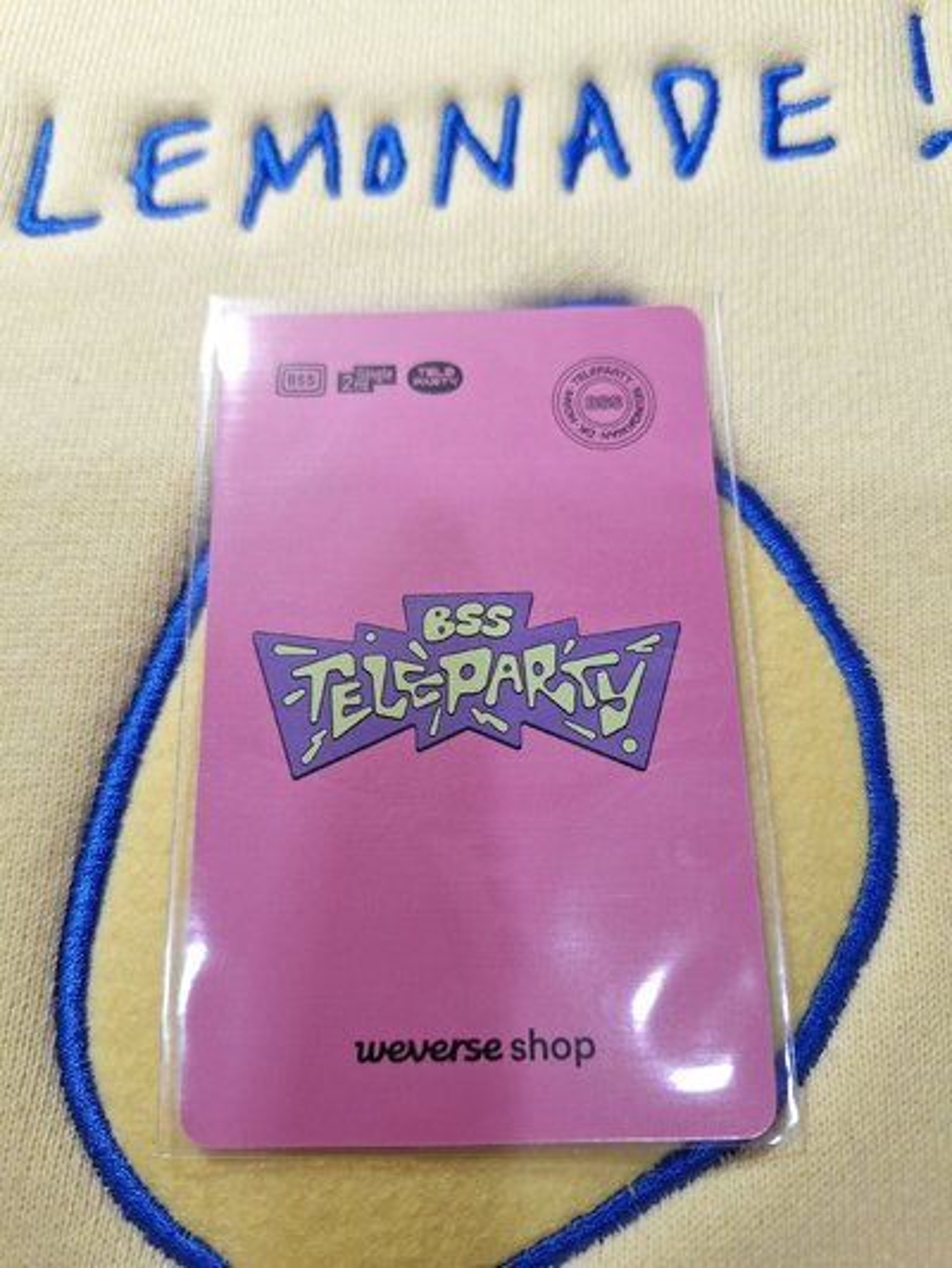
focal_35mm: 23
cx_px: 476
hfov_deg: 58.9
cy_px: 634
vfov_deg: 73.9
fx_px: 843
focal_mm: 5.54
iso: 64
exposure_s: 1/60
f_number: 1.8
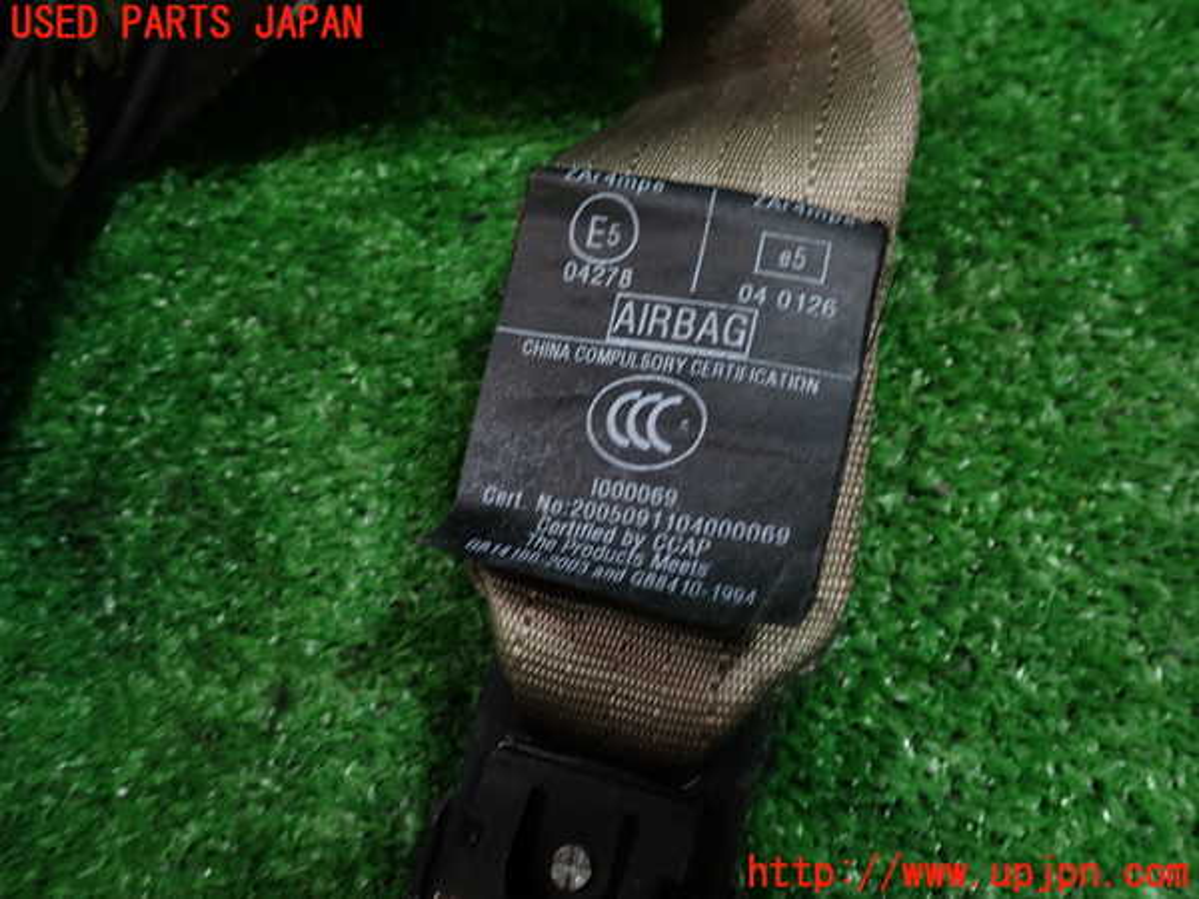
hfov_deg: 60.0
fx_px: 1039
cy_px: 450
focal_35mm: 30
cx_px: 600
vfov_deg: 46.8
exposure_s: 1/40
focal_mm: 5.4
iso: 200
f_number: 2.3
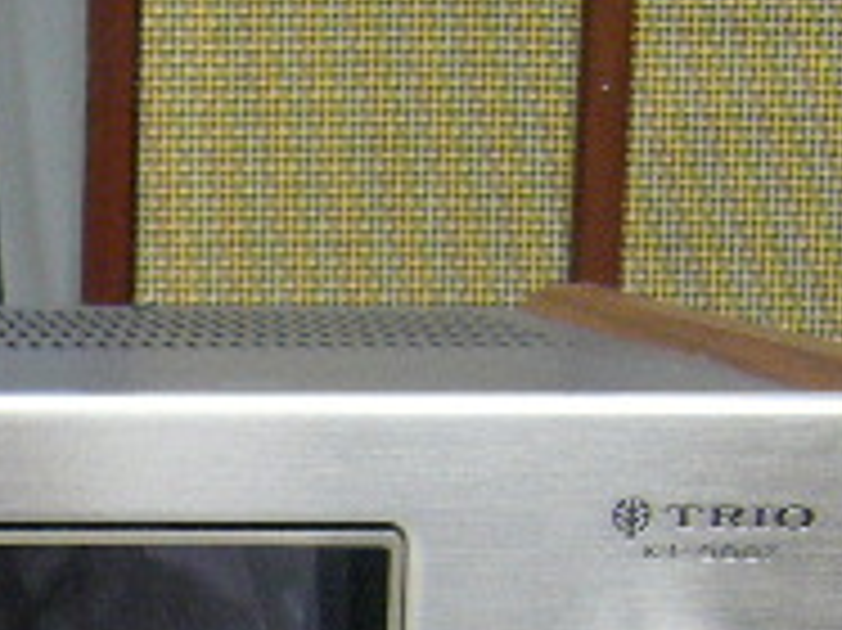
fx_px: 2917
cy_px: 742
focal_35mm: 120
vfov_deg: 12.1
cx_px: -198
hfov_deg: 15.7
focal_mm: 5.8
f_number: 2.8
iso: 125
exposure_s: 1/13
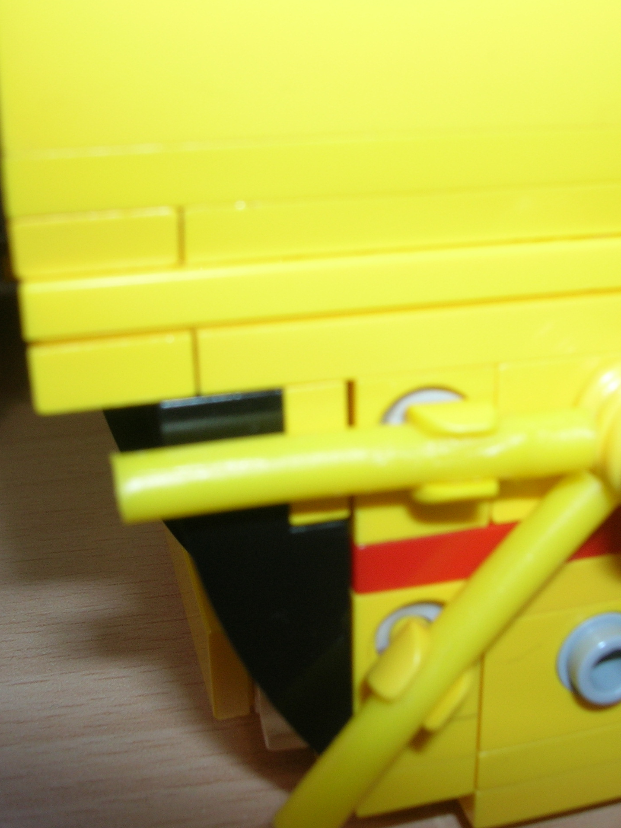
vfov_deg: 41.2
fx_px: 1100
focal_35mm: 46
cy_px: 412
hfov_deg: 31.5
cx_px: 363
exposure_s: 1/60.1
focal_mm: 5.7
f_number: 4.9
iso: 50
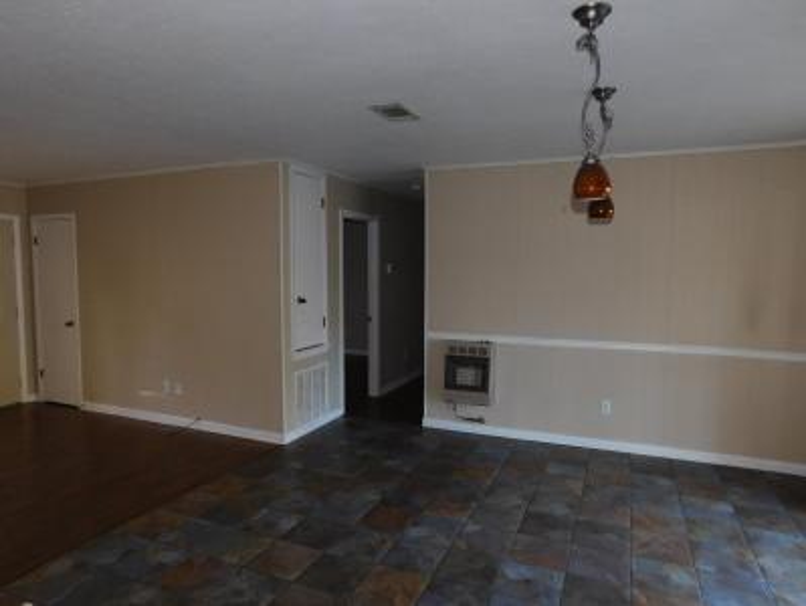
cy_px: 303
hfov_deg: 73.9
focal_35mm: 23
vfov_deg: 59.0
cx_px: 403
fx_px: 536
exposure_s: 1/30
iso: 200
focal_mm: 4
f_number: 3
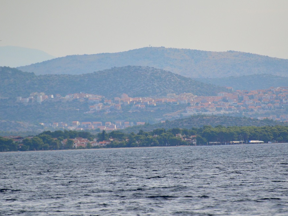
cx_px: 159
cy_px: 108
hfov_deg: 4.5
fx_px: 3678
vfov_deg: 3.4
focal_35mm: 442
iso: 1600
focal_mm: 270
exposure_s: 1/8000
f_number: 5.6
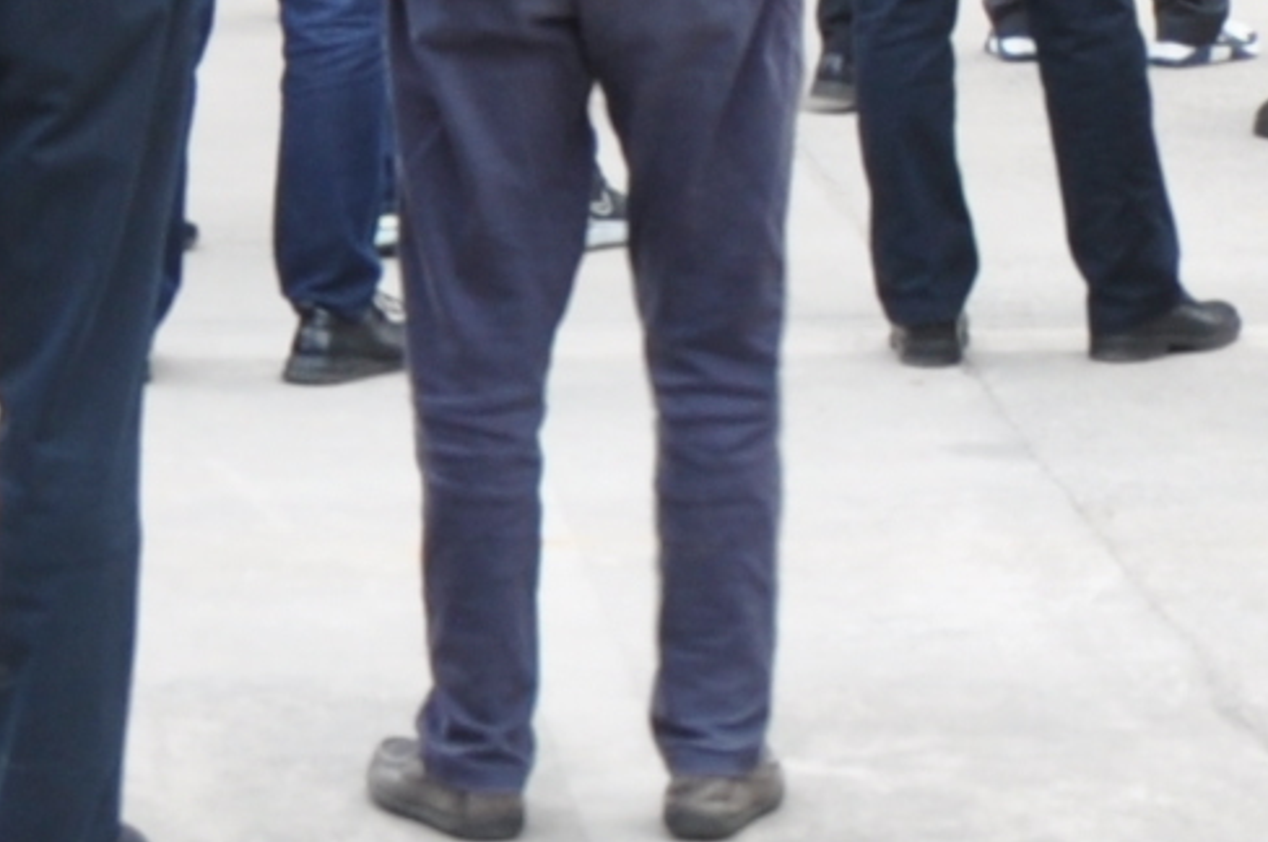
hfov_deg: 11.2
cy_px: -1897
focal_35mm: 178
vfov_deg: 6.8
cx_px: 1694
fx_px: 6261
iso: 200
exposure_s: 1/40
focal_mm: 18
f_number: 6.3
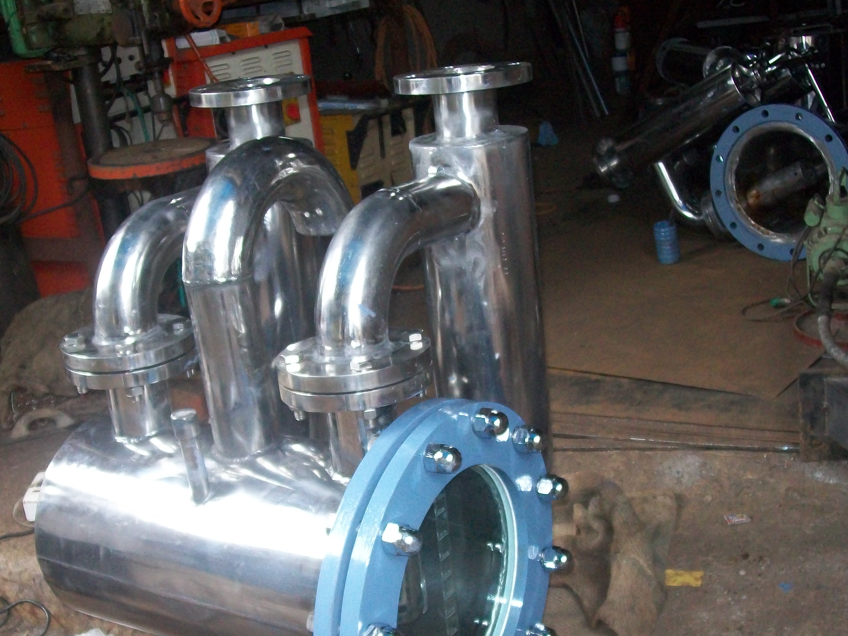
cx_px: 430
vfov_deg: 31.4
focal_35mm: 46
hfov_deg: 41.2
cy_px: 384
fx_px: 1127
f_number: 2.7
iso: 160
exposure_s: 1/60
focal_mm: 6
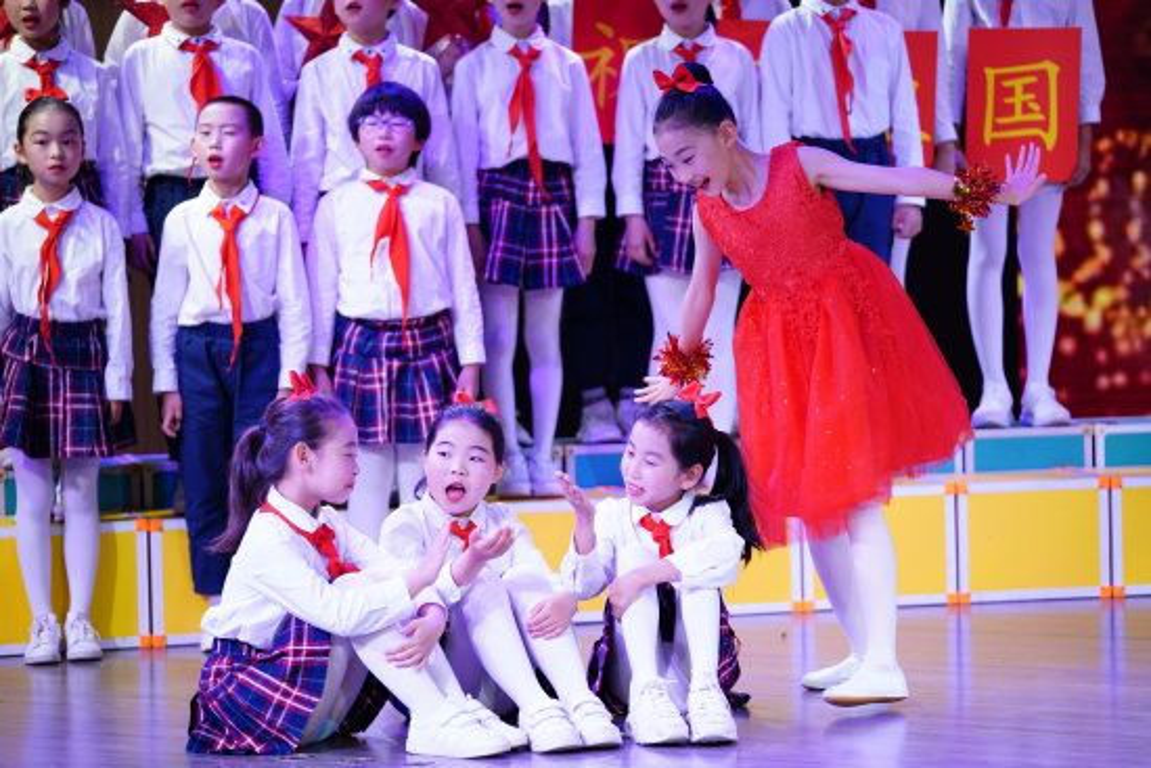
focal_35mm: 122
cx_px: 576
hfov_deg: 16.8
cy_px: 384
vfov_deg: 11.2
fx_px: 3901
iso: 200
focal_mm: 122
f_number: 2.8
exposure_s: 1/200
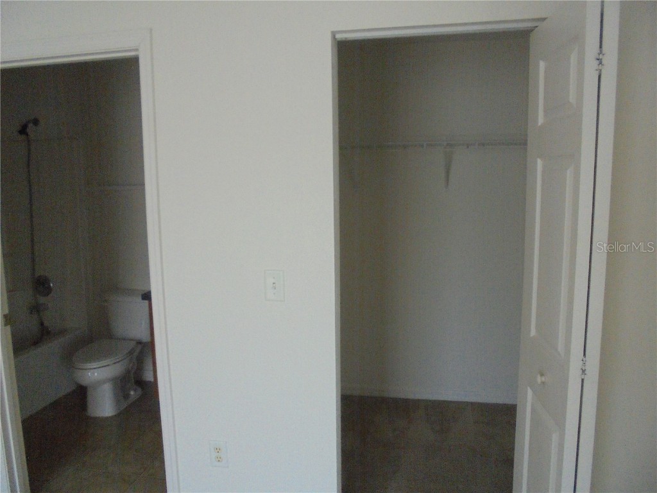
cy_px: 246
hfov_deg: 67.3
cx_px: 328
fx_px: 493
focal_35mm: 26
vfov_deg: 53.1
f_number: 3.5
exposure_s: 1/80
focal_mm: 4.6
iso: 500
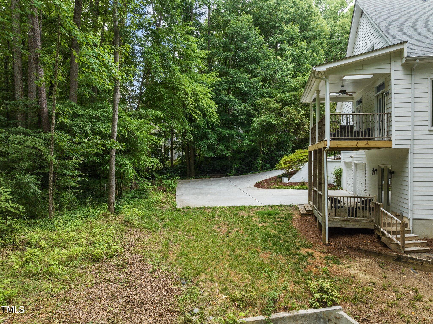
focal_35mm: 24
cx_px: 216
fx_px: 300
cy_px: 162
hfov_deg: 71.6
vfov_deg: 56.8
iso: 170
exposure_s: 1/15
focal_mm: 12.29
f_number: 5.6
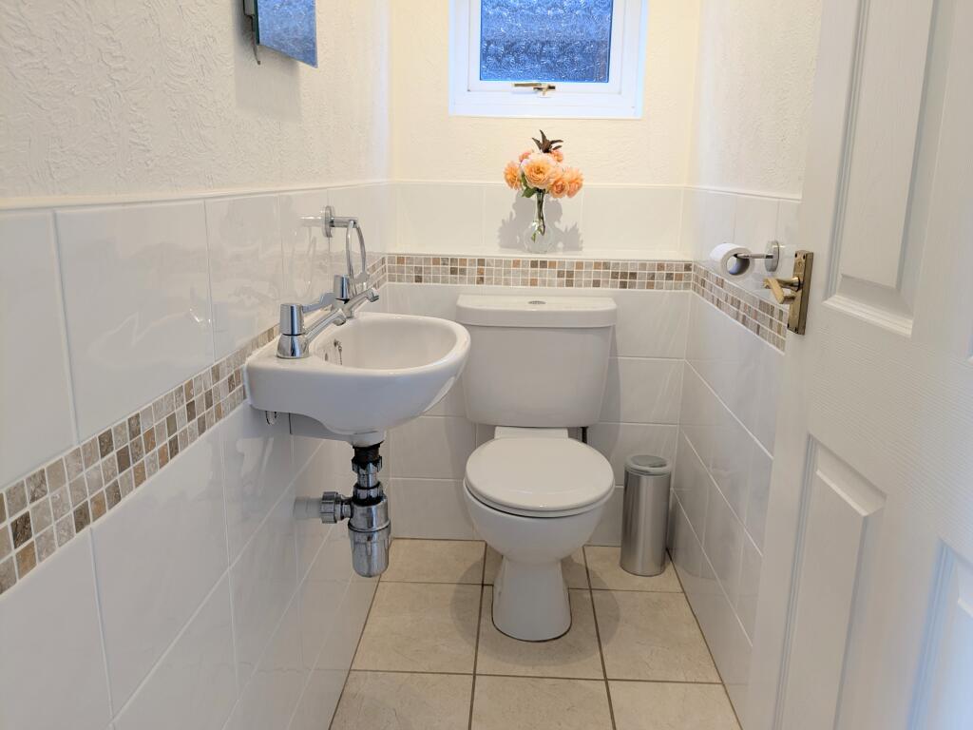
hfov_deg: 65.3
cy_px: 365
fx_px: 759
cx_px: 486
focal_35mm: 27
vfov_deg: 51.4
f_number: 1.73
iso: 53
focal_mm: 4.38
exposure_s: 1/33.4
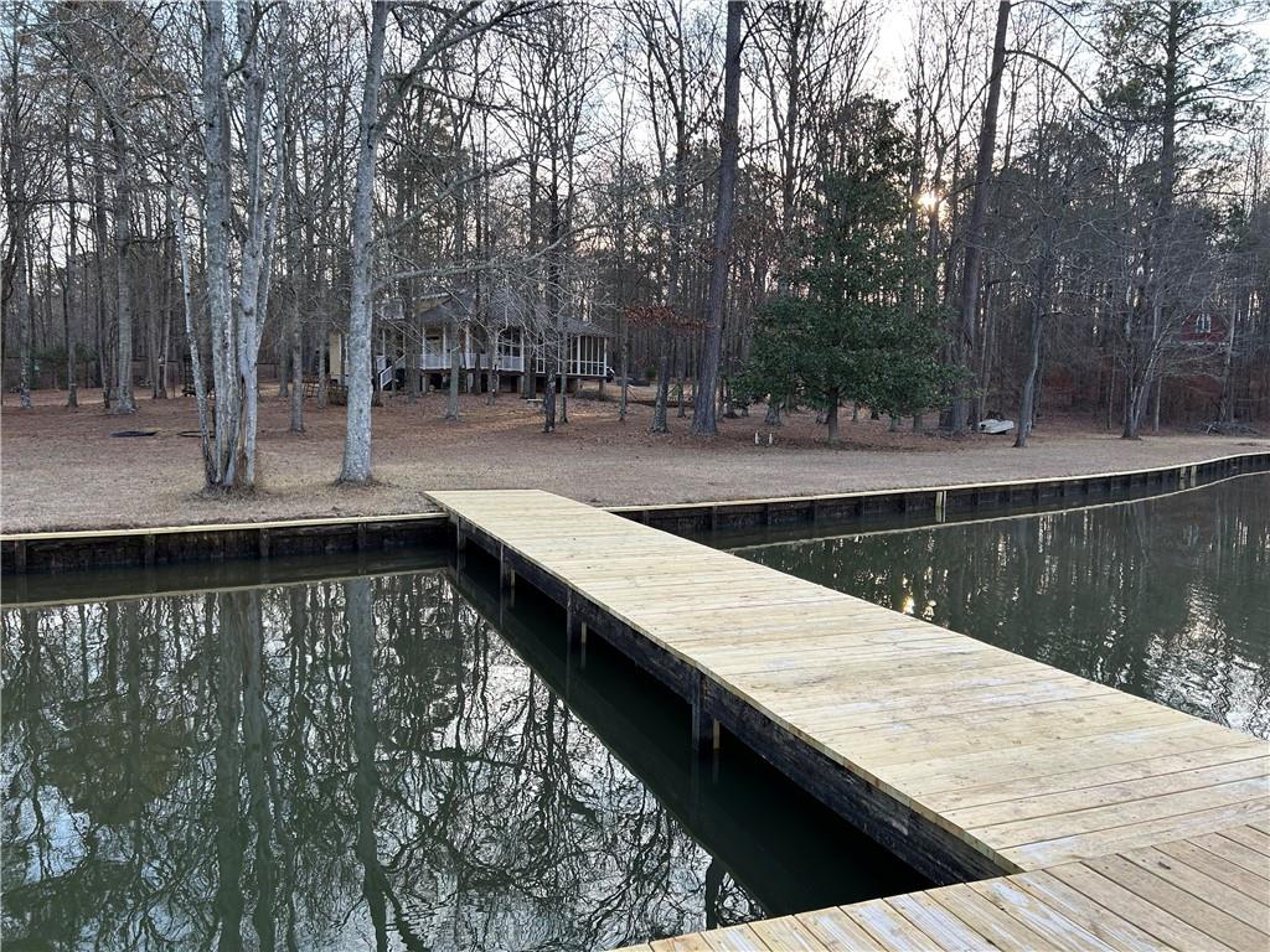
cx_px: 635
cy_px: 476
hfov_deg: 67.3
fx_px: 954
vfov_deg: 53.1
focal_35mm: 26
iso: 50
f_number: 1.5
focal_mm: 5.7
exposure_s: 1/407
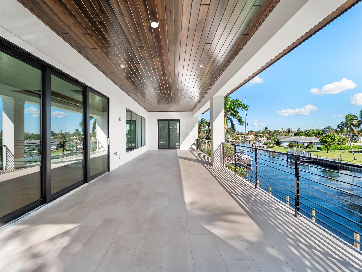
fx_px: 146
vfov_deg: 85.7
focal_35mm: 14
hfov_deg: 102.1
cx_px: 181
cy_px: 136
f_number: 7.1
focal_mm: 7
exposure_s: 1/125
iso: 200
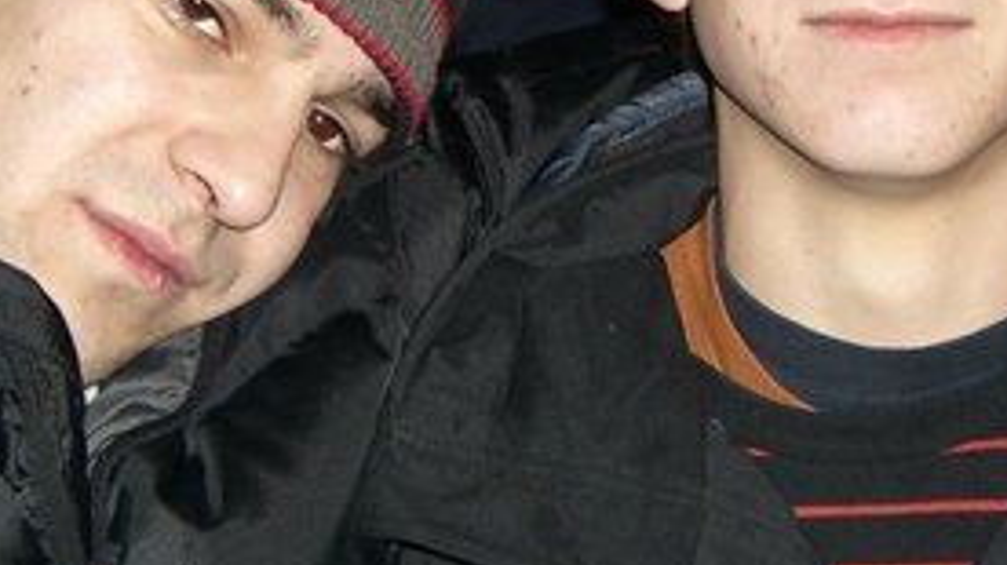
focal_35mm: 120
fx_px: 3203
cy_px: 51
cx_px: 580
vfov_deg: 10.0
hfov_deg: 17.9
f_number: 2.7
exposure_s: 1/60
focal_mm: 6.2
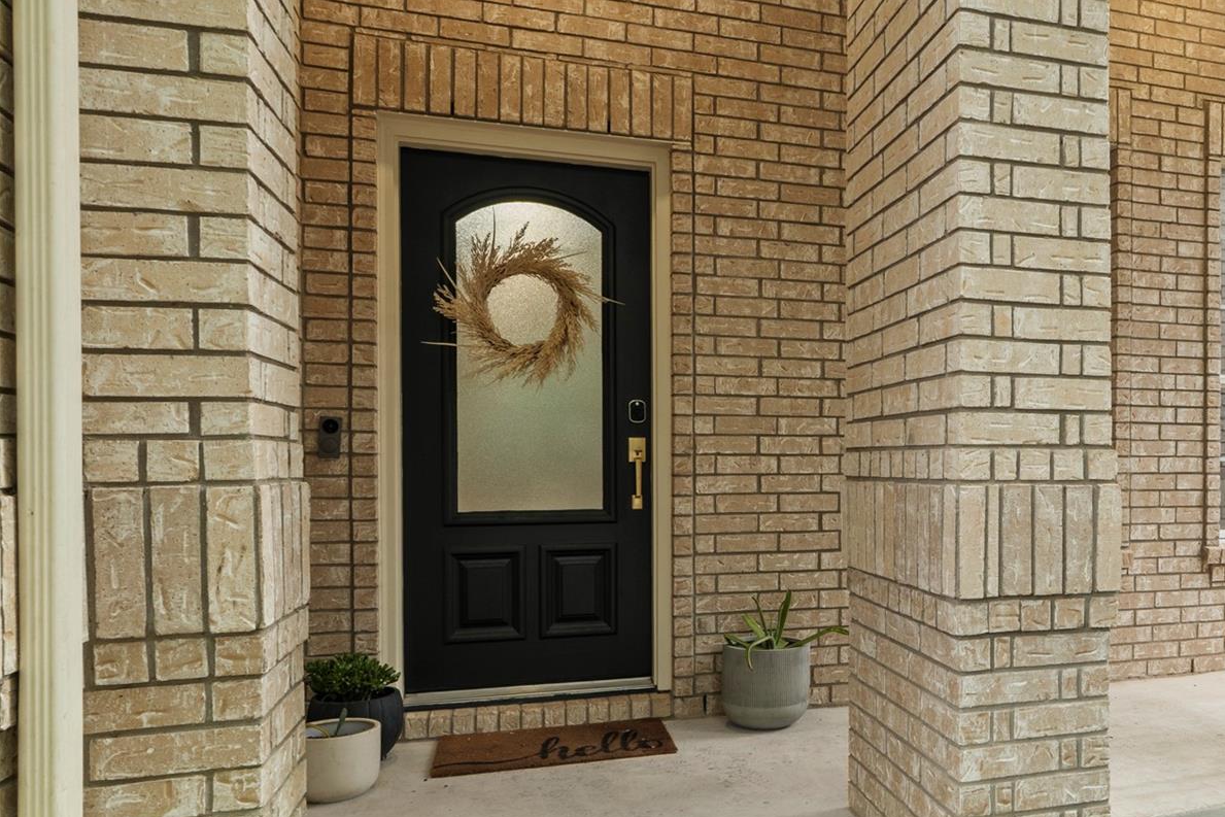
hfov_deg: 57.2
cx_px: 922
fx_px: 1055
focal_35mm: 31
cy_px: 488
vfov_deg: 42.1
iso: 250
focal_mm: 12
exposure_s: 1.6
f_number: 11
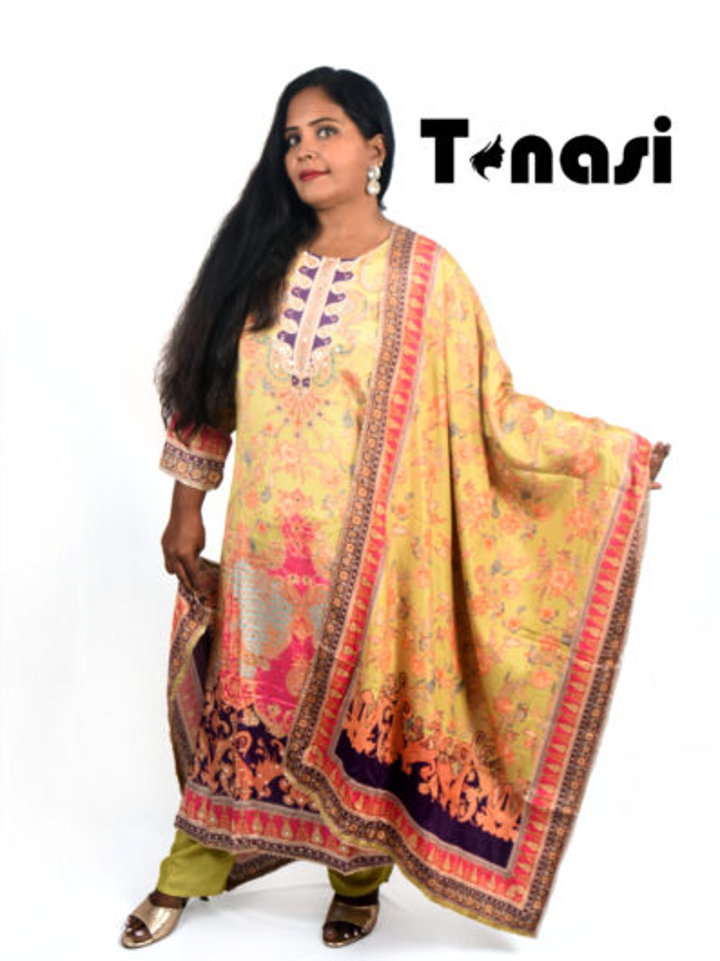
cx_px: 361
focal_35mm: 37
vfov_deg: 50.1
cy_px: 505
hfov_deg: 38.6
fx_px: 1027
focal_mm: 34
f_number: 10
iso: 250
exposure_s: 1/125
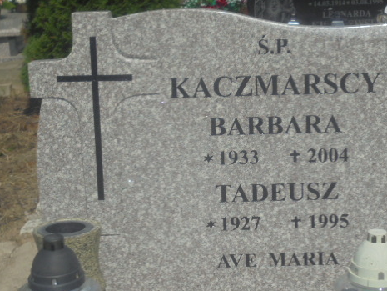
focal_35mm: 77
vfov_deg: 19.1
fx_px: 861
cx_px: 237
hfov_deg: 25.3
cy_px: 128
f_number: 16.4
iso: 100
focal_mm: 10.1
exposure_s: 1/125
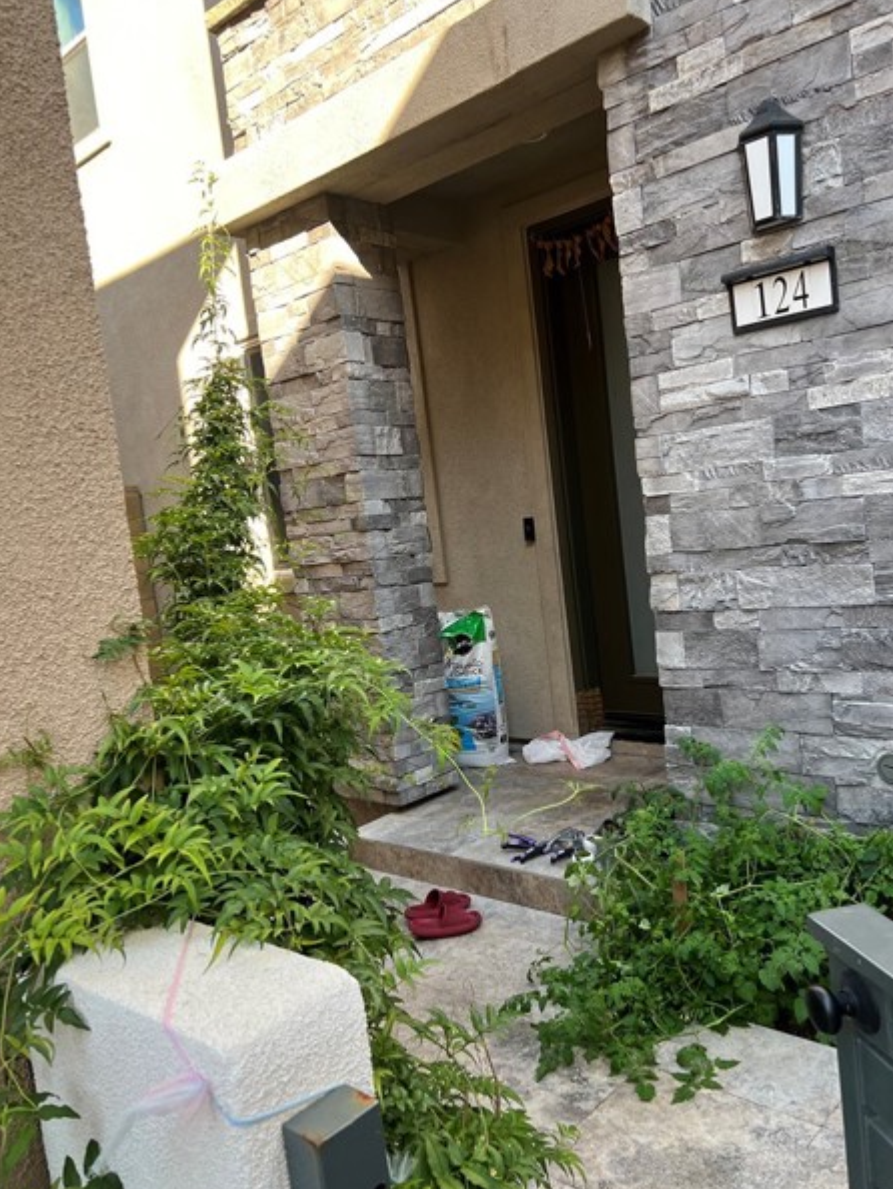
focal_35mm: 28
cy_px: 601
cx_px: 477
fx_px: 962
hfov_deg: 49.7
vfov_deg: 63.4
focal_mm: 5.7
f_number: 1.5
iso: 40
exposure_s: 1/228
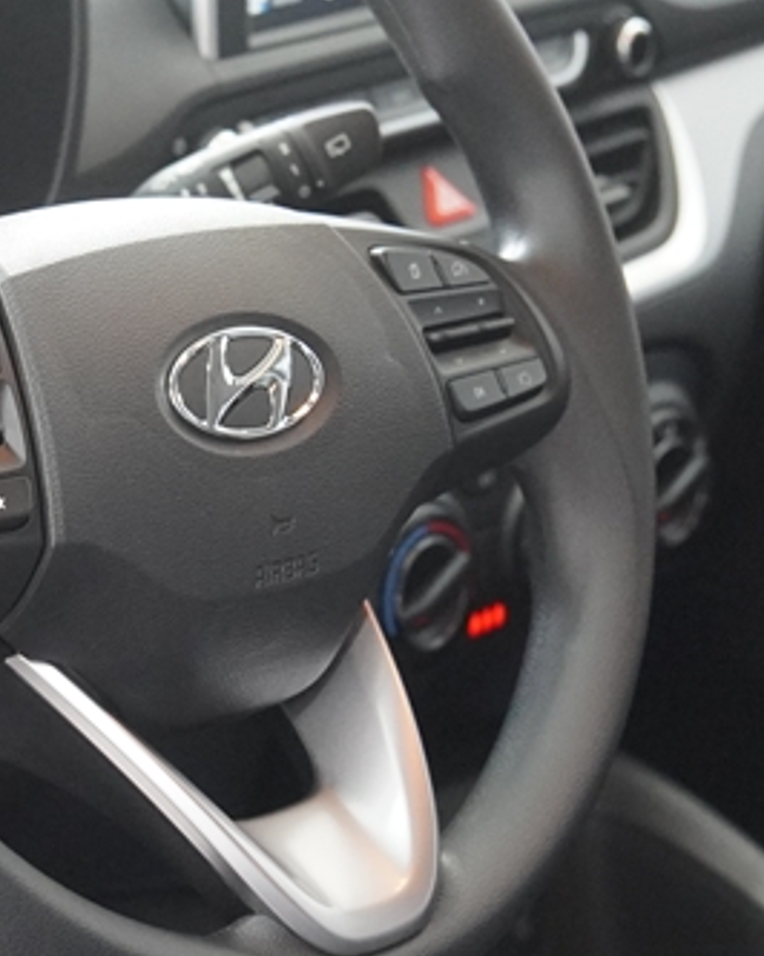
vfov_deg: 14.8
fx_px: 3678
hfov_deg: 11.7
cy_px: 484
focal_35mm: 130
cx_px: 14
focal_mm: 30
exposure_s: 1/160
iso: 2500
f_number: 2.8
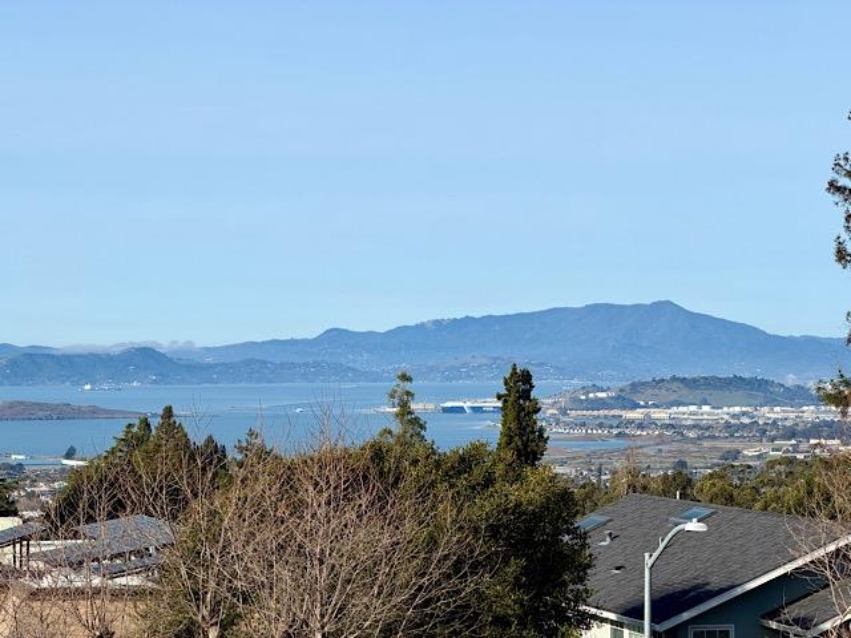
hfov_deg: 19.6
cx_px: 426
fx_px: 2458
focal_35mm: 100
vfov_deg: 14.8
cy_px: 319
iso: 20
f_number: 2.8
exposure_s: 1/809
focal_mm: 16.89
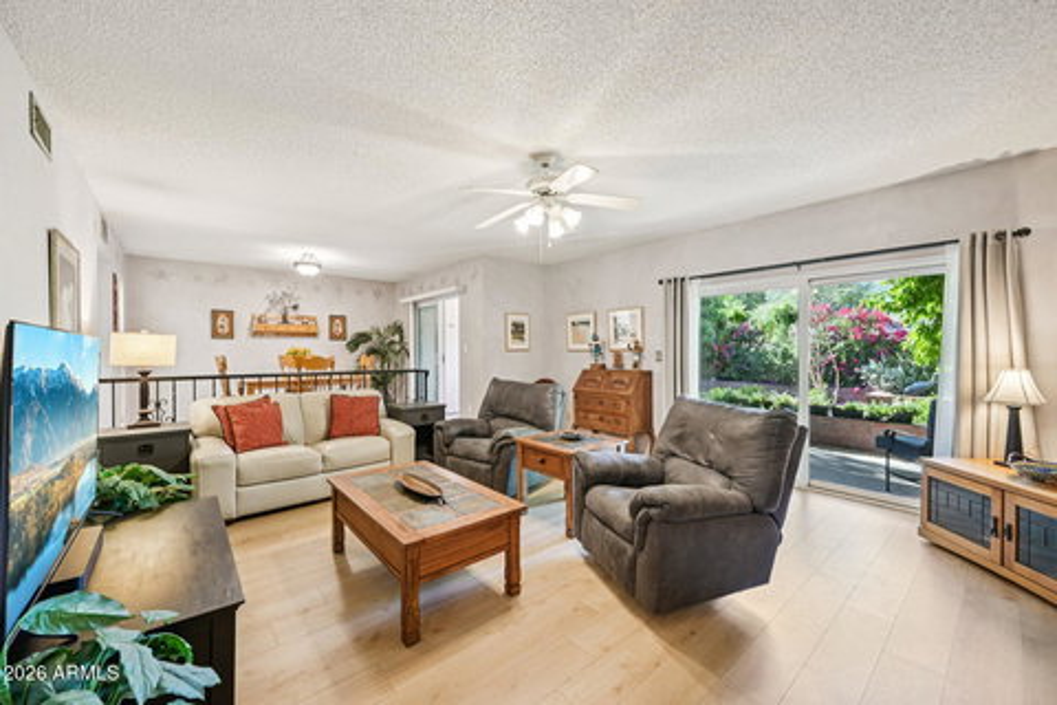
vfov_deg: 81.2
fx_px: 411
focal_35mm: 14
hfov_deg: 104.3
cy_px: 352
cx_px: 528
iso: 640
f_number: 8
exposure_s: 1/8
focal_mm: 14
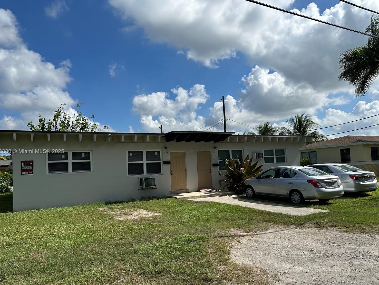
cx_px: 187
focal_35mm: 26
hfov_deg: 67.3
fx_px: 285
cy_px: 152
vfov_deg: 53.0
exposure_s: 1/8197
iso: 80
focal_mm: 6.86
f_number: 1.78
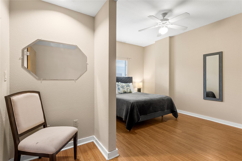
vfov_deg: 73.7
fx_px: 108
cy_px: 80
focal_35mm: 16
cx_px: 121
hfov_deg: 96.7
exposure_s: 1/2
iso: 200
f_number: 8
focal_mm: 16
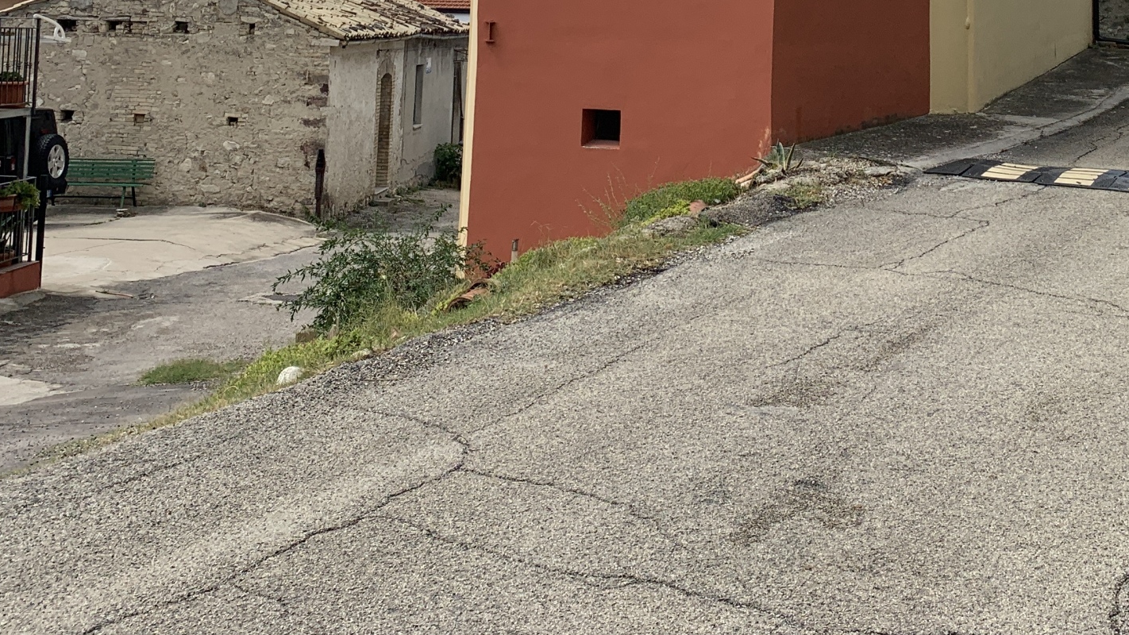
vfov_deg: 21.9
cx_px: 744
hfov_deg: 40.1
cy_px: -102
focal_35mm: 51
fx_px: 1527
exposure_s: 1/2915
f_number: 1.8
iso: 25
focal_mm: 4.25
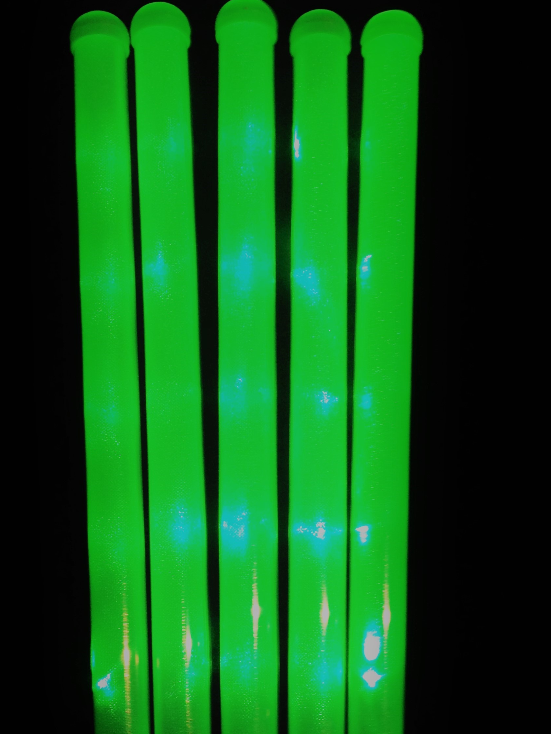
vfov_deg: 38.9
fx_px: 1019
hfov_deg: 30.3
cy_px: 527
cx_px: 257
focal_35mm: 48
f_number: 2.4
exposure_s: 1/20
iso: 50
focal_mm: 4.12
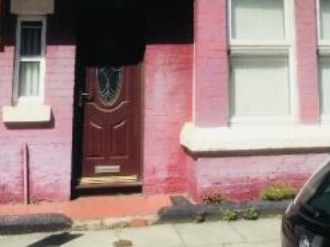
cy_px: -38
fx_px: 629
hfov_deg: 29.4
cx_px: 182
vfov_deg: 20.9
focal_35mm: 66
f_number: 1.8
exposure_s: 1/3546
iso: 20
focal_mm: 3.99
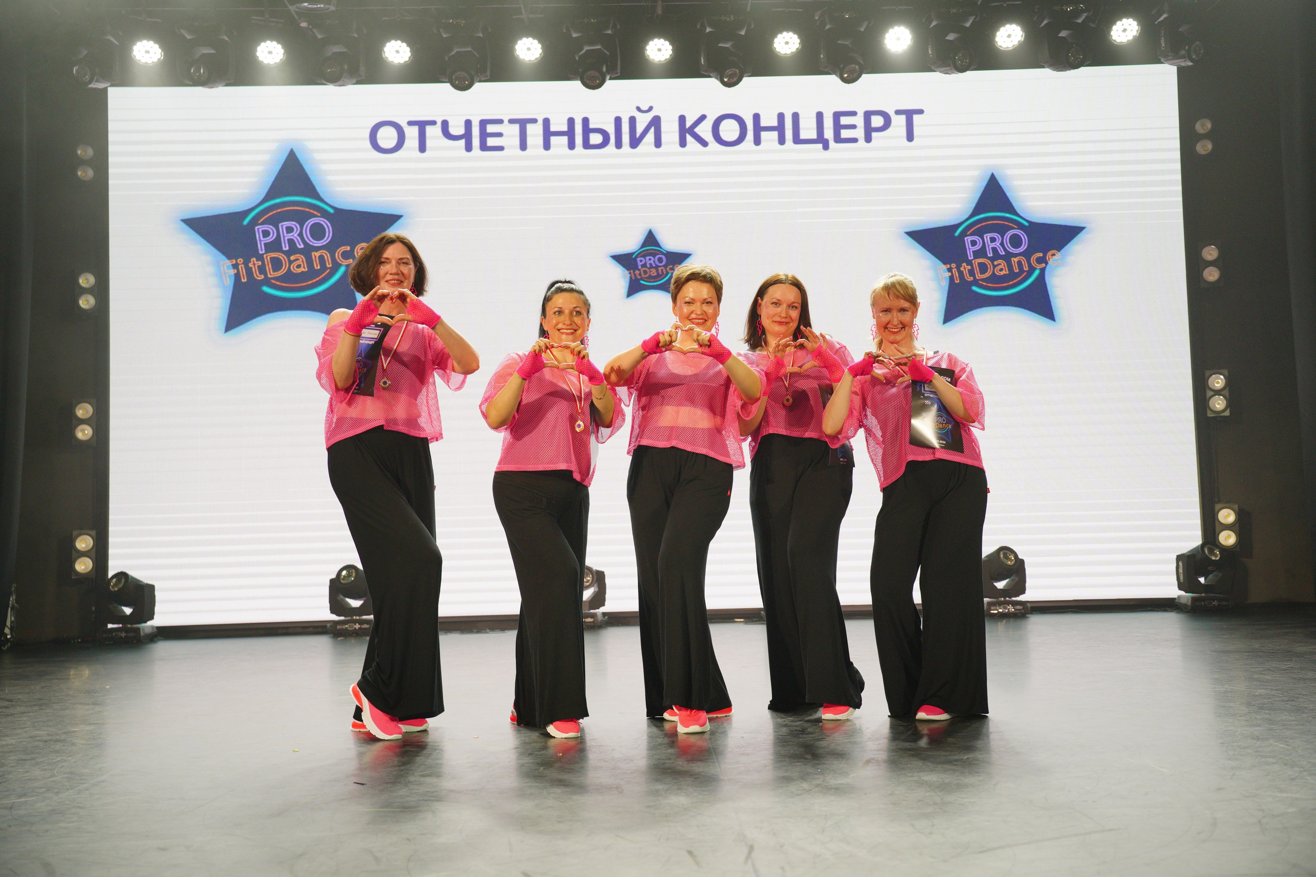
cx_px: 658
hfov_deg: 50.7
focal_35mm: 38
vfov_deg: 35.1
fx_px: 1389
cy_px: 438
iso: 1250
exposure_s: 1/200
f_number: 3.5
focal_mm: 38
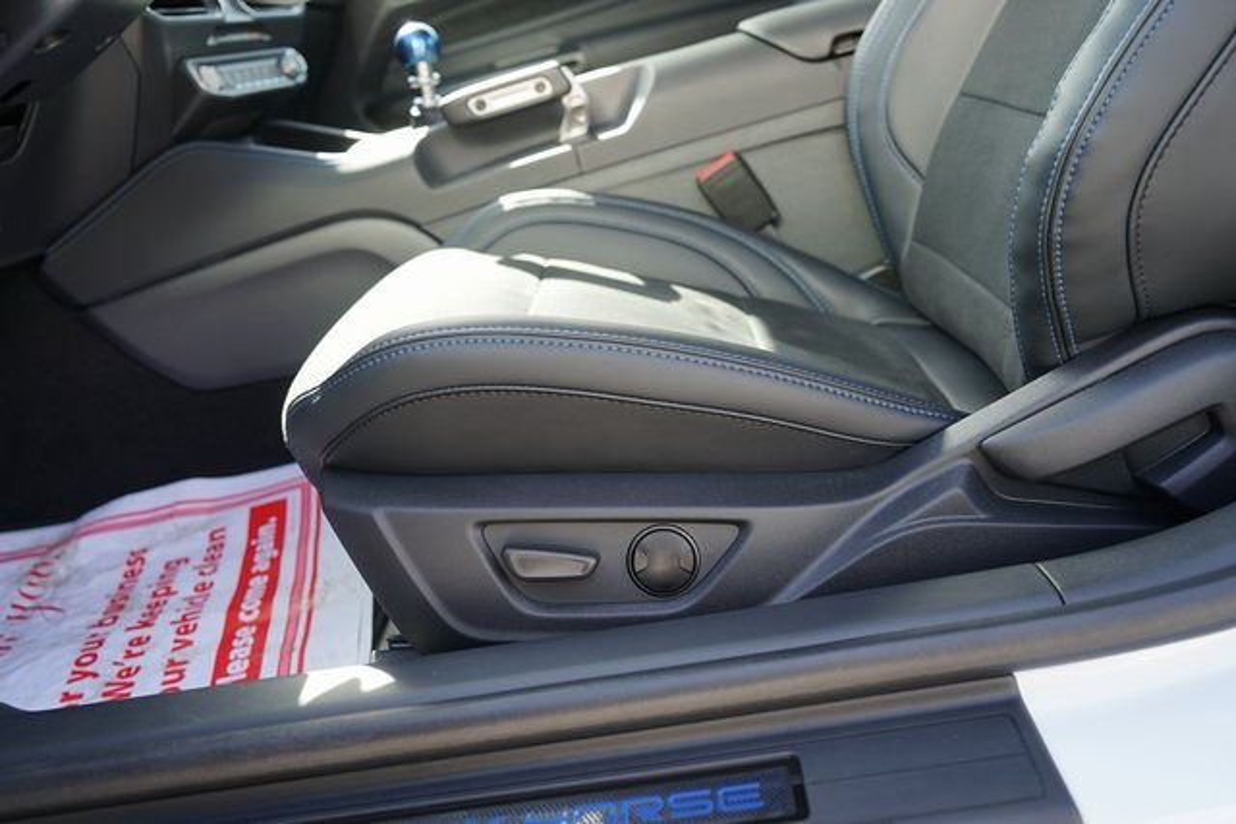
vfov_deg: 45.0
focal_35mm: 29
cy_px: 412
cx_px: 618
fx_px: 996
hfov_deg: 63.6
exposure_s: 1/60
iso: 100
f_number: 4
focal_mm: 29
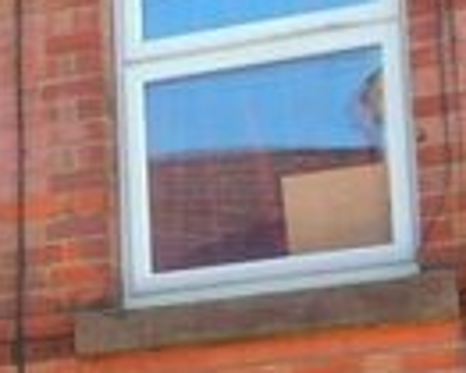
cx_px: -530
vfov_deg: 8.2
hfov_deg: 9.5
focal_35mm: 188
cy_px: 400
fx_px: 2595
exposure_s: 1/160
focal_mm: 6.3
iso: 125
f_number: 3.5
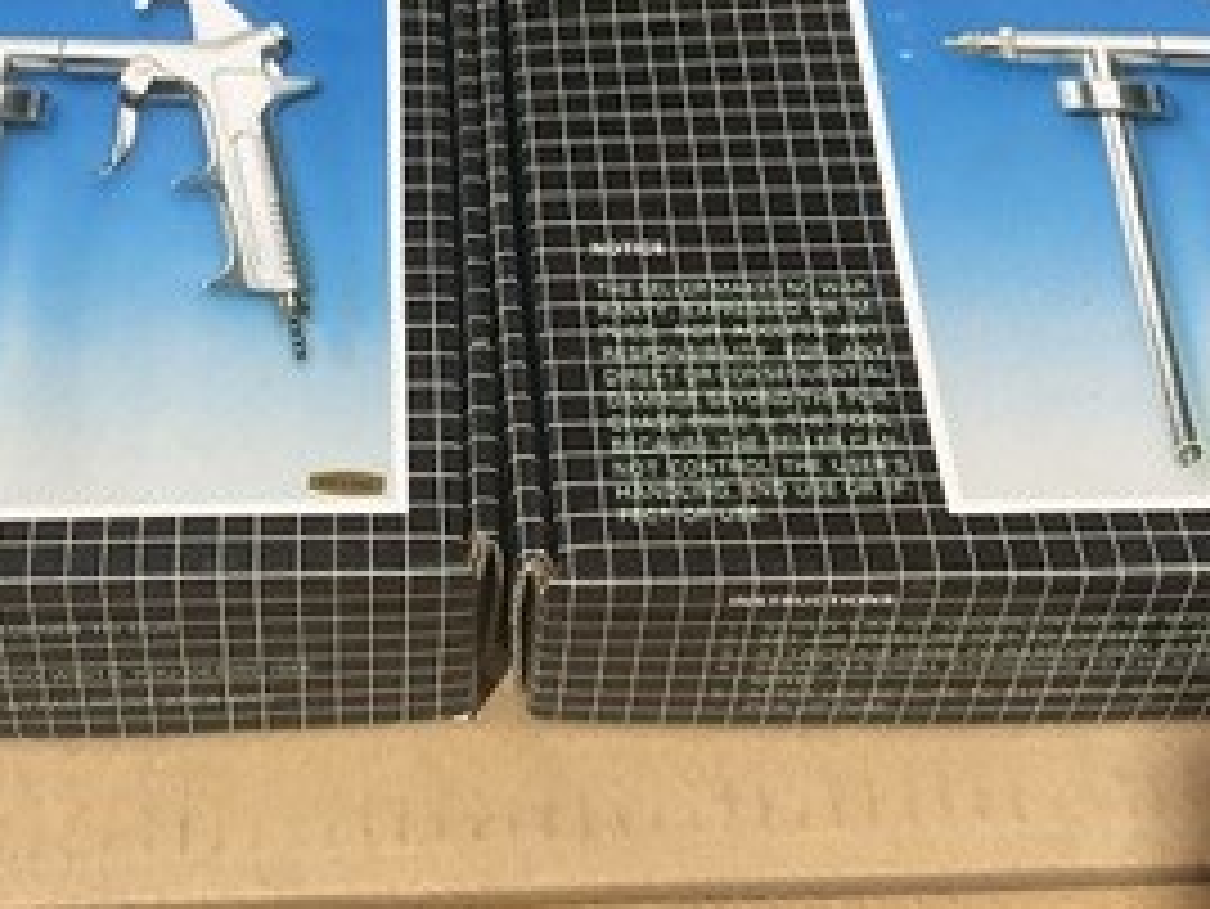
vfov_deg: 20.7
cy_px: 18
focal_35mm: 69
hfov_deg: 28.0
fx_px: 2413
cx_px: 423
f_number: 1.8
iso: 100
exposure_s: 1/50
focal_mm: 3
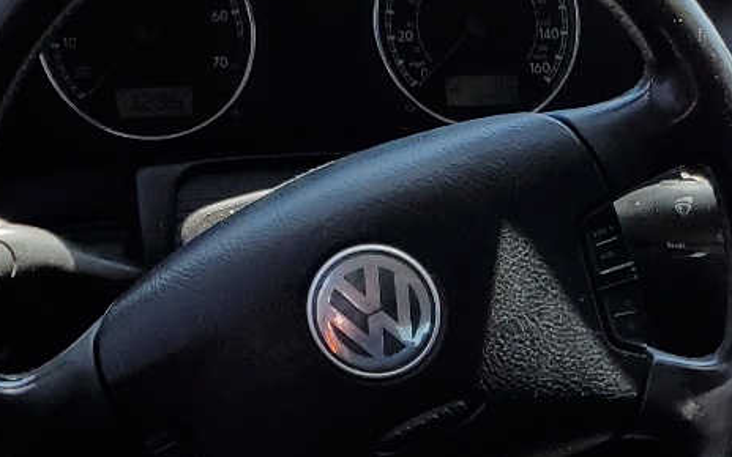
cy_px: 668
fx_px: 1895
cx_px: 697
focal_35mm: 95
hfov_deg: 21.2
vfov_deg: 13.1
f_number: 1.5
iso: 50
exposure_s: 1/588
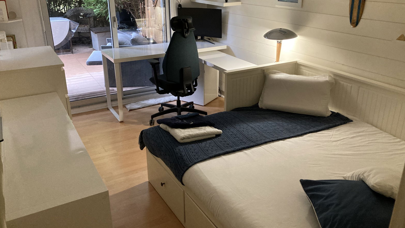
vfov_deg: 37.8
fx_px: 333
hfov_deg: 62.6
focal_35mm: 31
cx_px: 203
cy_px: 105
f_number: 1.8
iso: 320
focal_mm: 3.99
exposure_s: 1/41
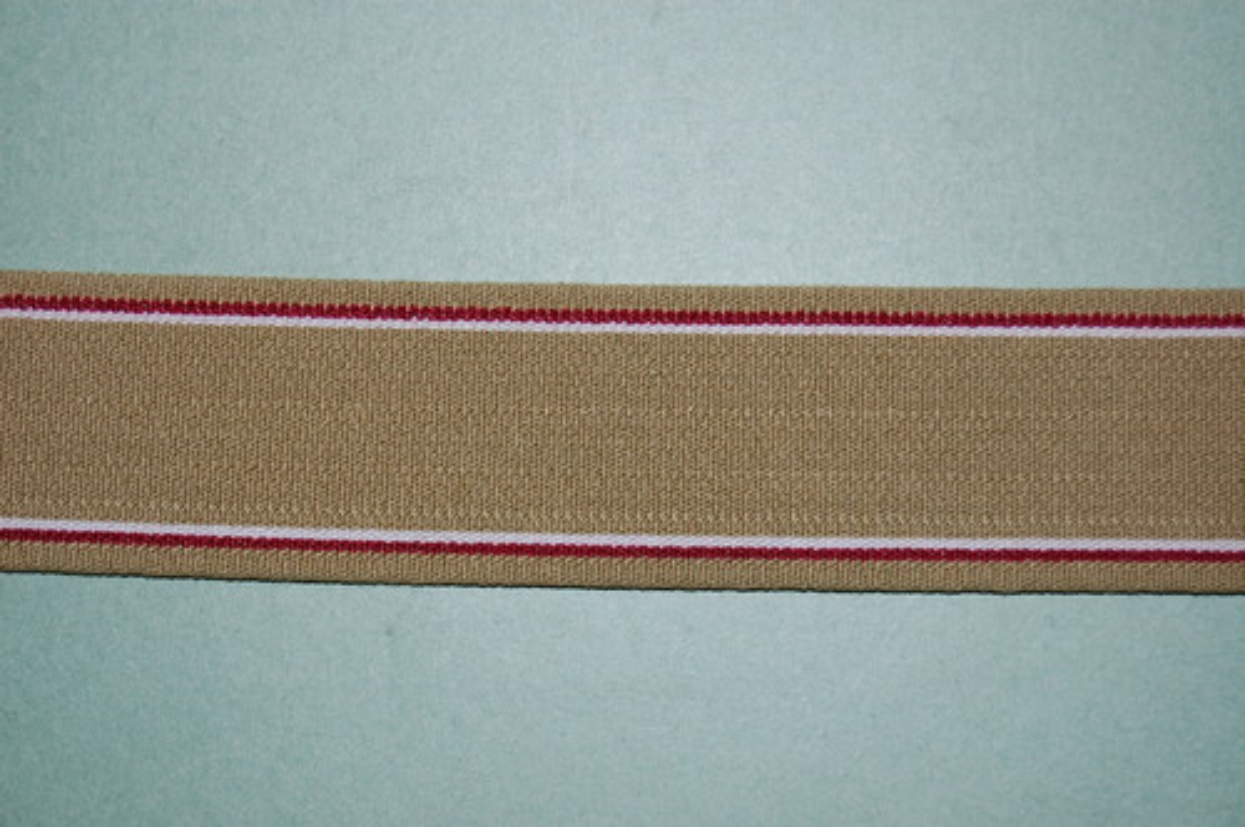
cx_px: 622
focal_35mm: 78
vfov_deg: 17.4
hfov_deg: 26.0
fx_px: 2694
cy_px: 414
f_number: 5.6
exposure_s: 1/60
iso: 200
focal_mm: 52
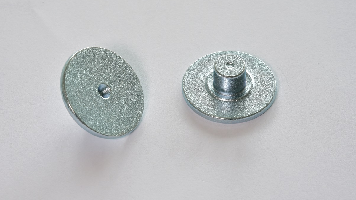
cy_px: 82
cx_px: 178
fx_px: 2973
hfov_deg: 6.9
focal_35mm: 315
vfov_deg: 3.9
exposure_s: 1.6
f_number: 18
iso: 160
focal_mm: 300
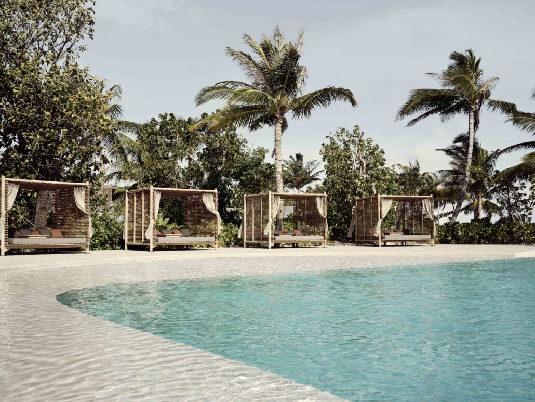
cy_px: 201
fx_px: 557
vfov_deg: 39.7
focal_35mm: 36
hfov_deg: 51.3
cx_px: 268
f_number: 14
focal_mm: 45
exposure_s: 1/125
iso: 100
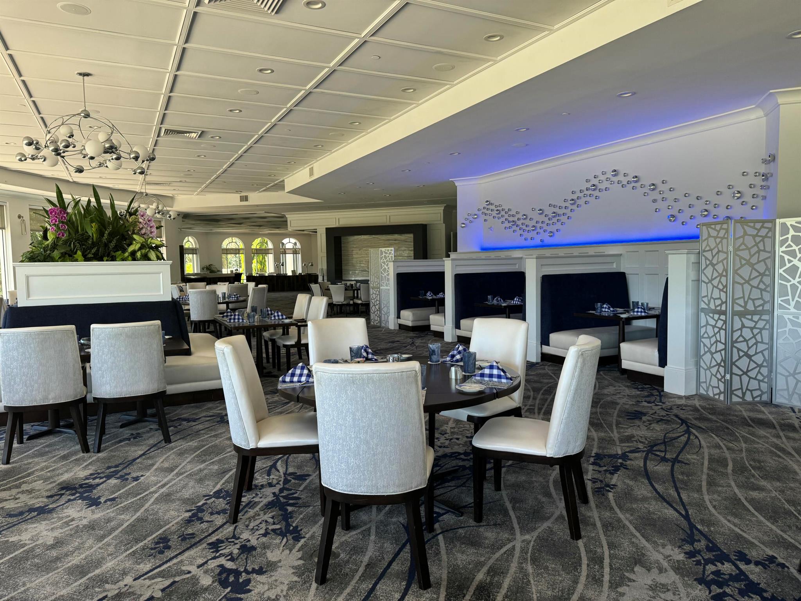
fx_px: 555
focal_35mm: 24
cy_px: 300
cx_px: 400
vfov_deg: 56.8
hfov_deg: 71.6
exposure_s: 1/121
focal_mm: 6.76
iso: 200
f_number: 1.78
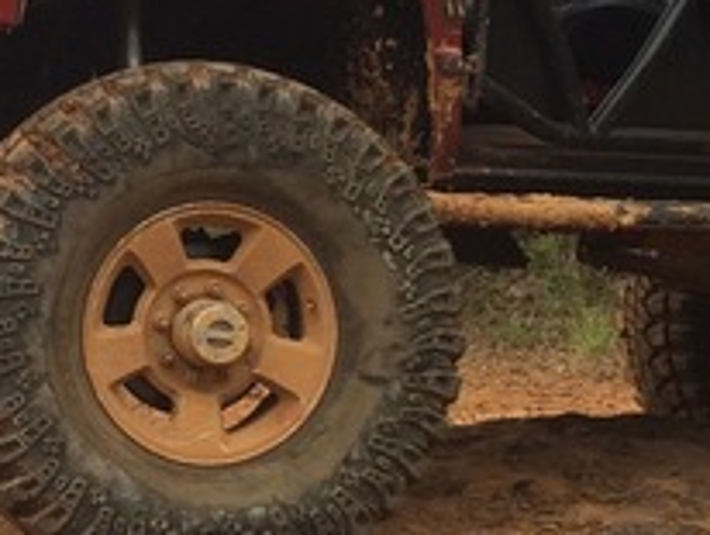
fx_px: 2957
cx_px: -117
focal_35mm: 144
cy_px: 148
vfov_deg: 10.3
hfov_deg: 13.4
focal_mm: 4.15
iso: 32
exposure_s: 1/805
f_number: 2.2
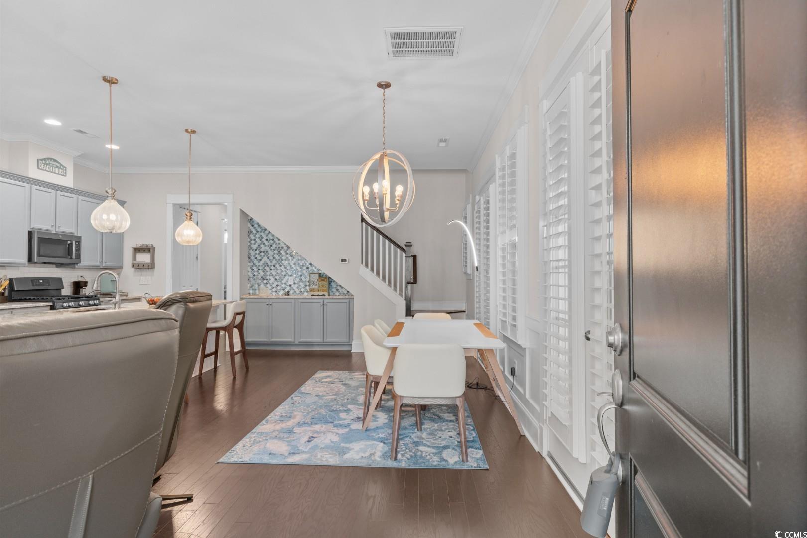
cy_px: 269
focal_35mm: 19
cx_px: 404
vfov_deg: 64.6
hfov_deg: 86.9
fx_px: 426
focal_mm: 13
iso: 100
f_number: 4.8
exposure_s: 1/2
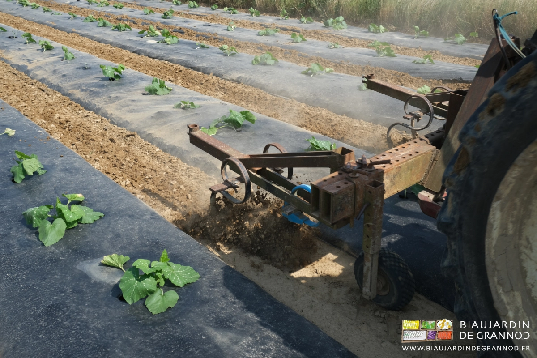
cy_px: 179
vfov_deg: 36.9
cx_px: 268
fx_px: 537
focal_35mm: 36
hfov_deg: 53.1
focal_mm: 24.3
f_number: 7.1
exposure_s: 1/250
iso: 125
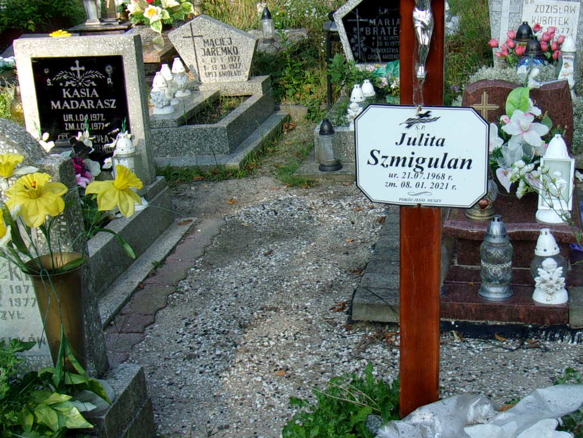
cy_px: 186
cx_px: 385
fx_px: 909
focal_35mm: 54
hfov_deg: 35.2
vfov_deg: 27.0
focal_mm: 4.9
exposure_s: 1/400
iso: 80
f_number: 3
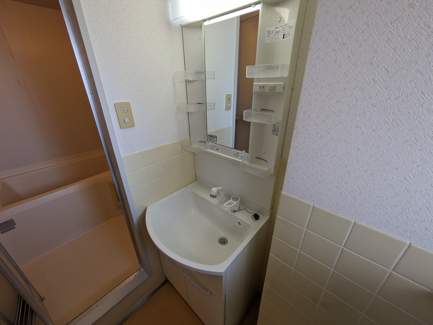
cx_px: 216
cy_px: 162
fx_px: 175
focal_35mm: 14
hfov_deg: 102.0
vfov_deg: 85.7
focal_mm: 1.83
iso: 76
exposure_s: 1/40
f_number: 2.2
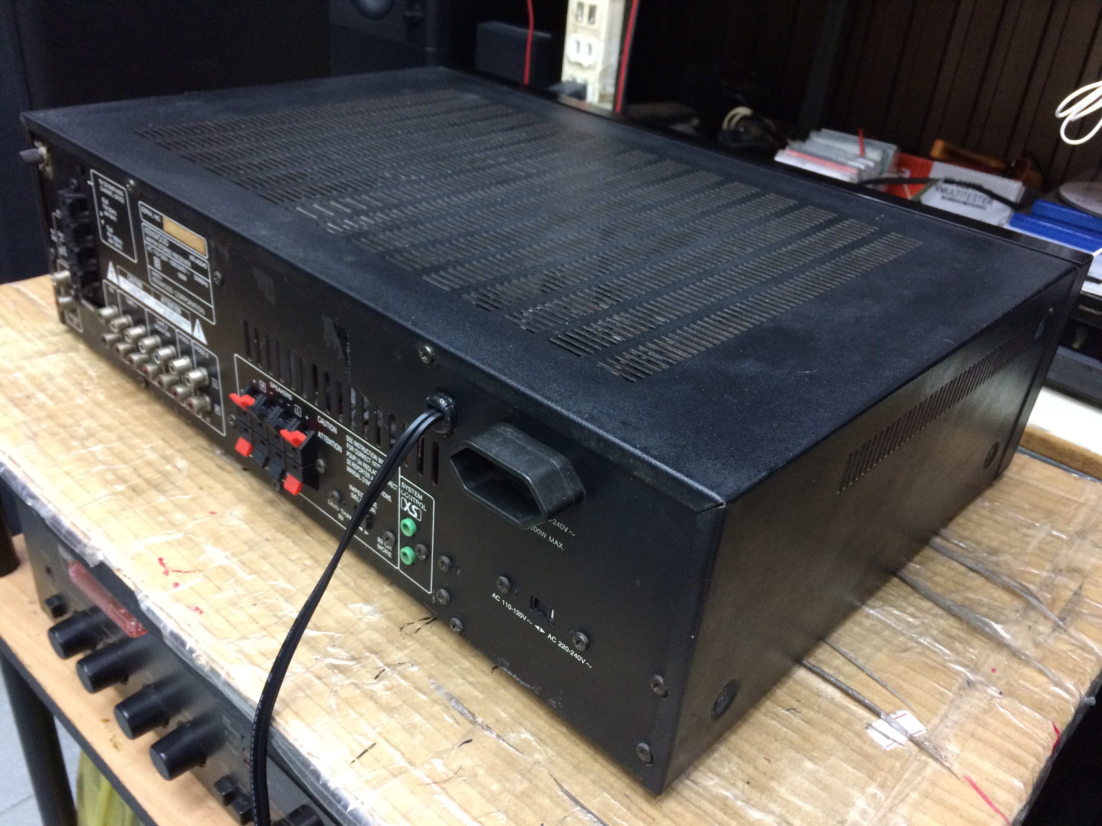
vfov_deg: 48.2
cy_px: 413
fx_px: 923
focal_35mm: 29
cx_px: 551
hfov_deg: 61.7
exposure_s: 1/33
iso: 250
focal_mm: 4.15
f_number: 2.2
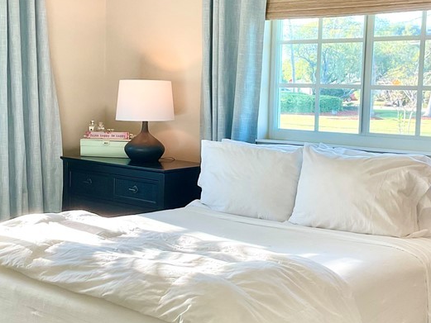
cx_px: 211
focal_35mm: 57
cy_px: 154
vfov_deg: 25.7
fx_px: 710
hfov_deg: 33.8
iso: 50
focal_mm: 3
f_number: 1.8
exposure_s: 1/120
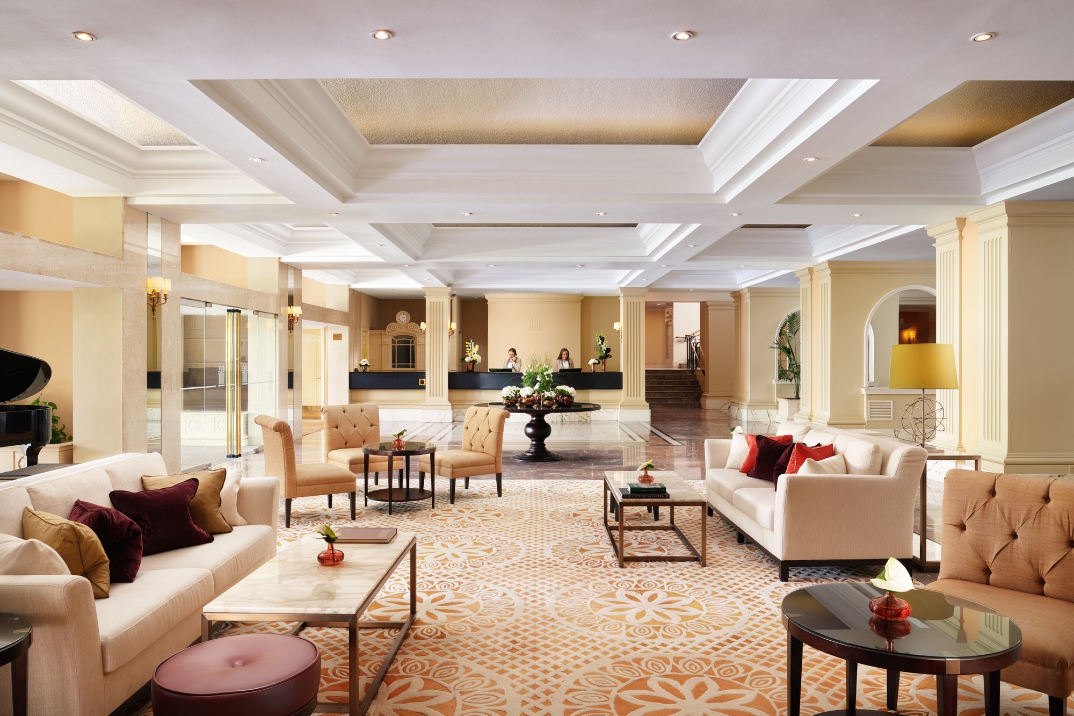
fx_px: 716
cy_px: 358
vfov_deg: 53.1
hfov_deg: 73.7
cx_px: 537
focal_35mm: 24
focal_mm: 24
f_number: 11
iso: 400
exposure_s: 1/250
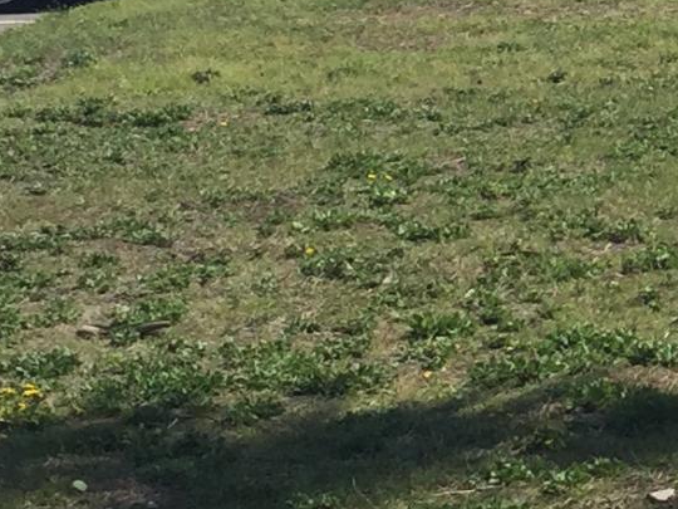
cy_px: -108
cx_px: 1195
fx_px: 3153
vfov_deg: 9.1
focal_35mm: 161
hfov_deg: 11.4
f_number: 2.2
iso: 32
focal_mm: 4.15
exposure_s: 1/2639
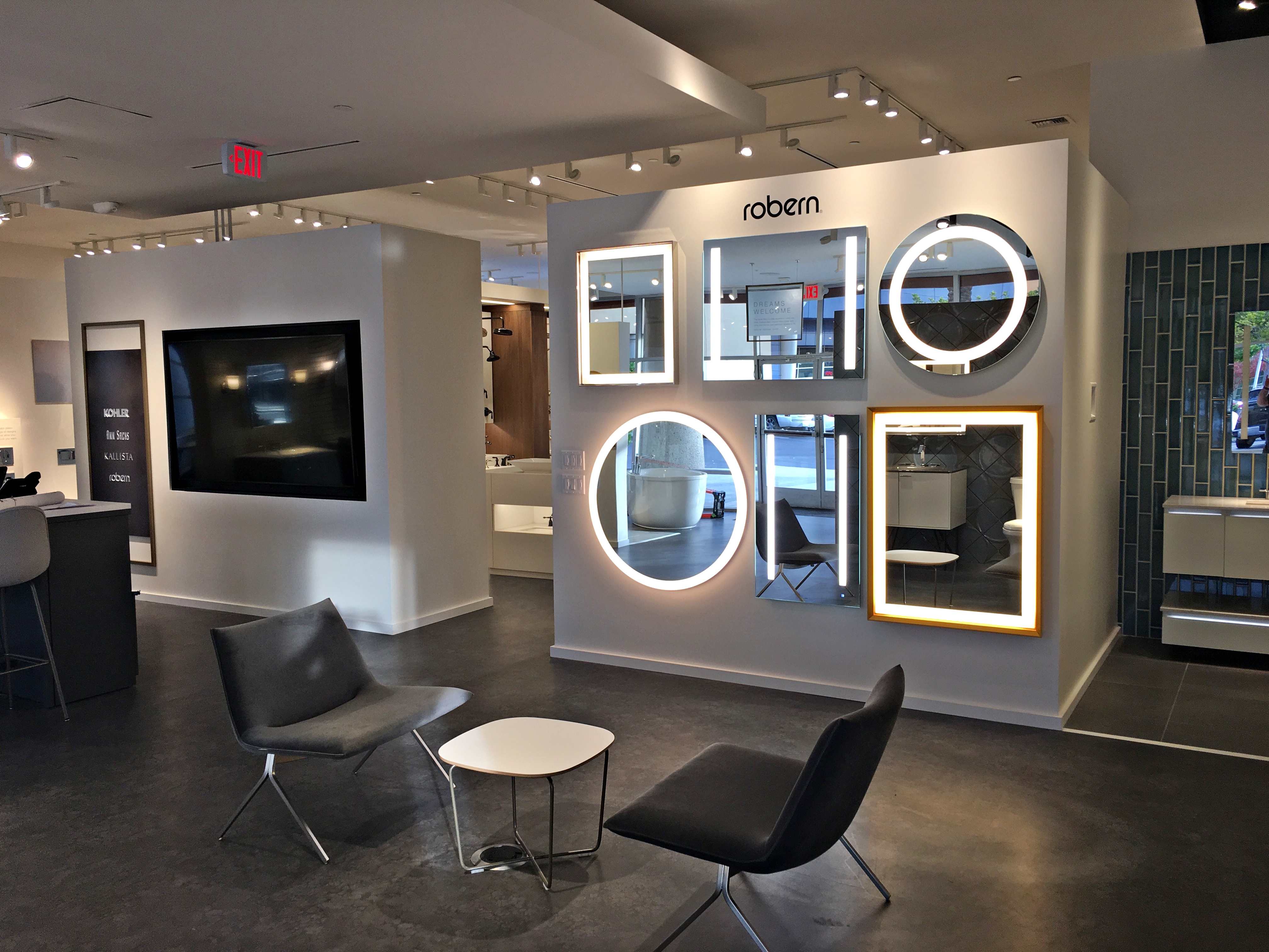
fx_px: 1063
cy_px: 476
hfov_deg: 61.7
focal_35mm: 29
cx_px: 634
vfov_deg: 48.2
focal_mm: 4.15
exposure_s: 1/60
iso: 25
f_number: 2.2
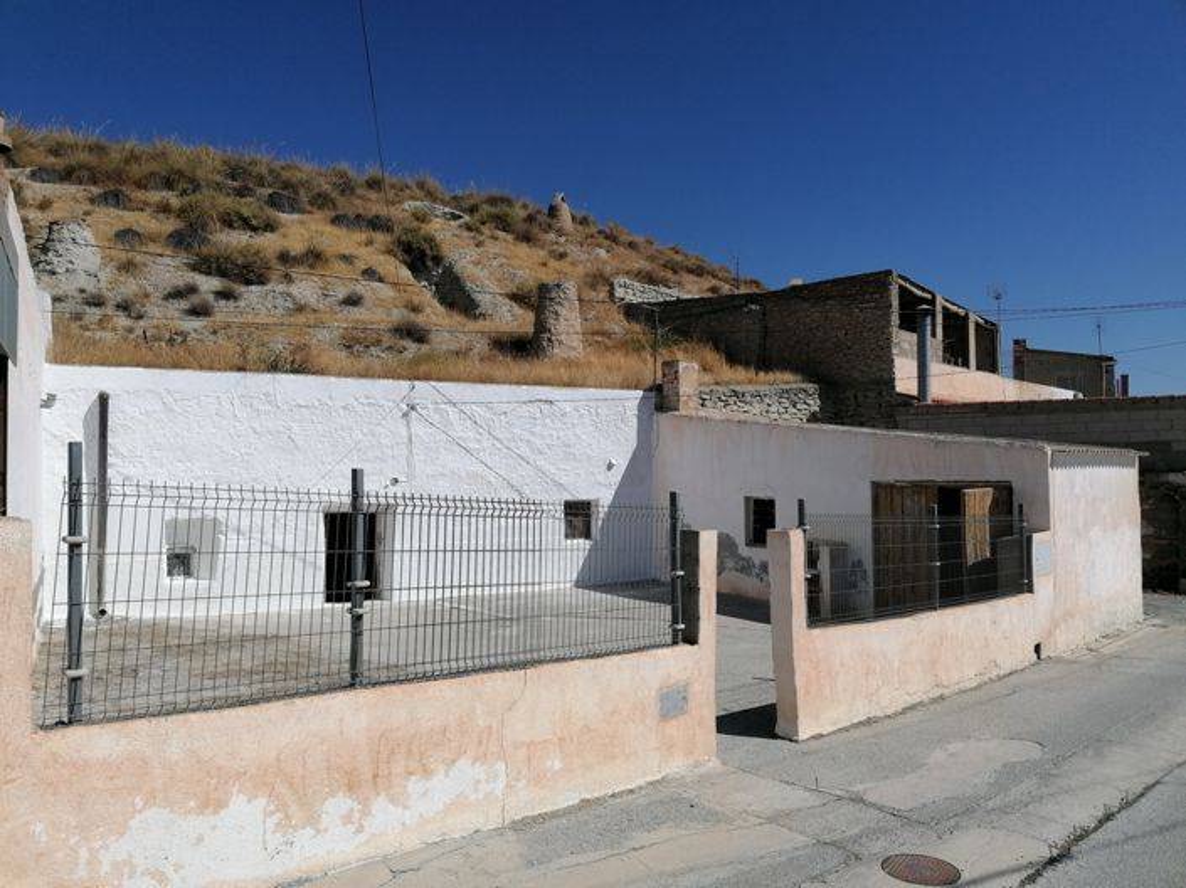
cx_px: 593
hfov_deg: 65.3
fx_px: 925
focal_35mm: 27
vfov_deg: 51.3
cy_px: 444
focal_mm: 4.75
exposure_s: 1/3650
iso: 50
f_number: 1.8
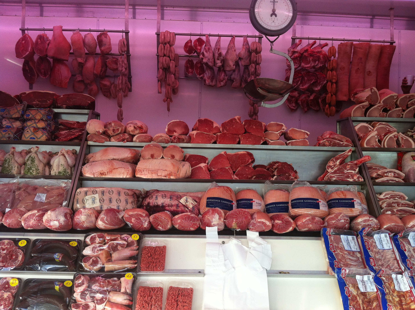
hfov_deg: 52.7
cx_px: 208
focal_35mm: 35
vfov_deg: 40.6
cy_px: 155
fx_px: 419
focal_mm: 3.85
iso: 80
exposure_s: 1/117
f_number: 2.8
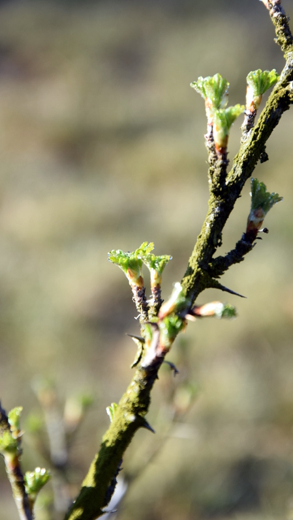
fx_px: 2286
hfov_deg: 7.3
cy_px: 260
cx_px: 149
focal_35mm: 166
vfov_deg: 13.0
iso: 250
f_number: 8
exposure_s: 1/250
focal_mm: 105
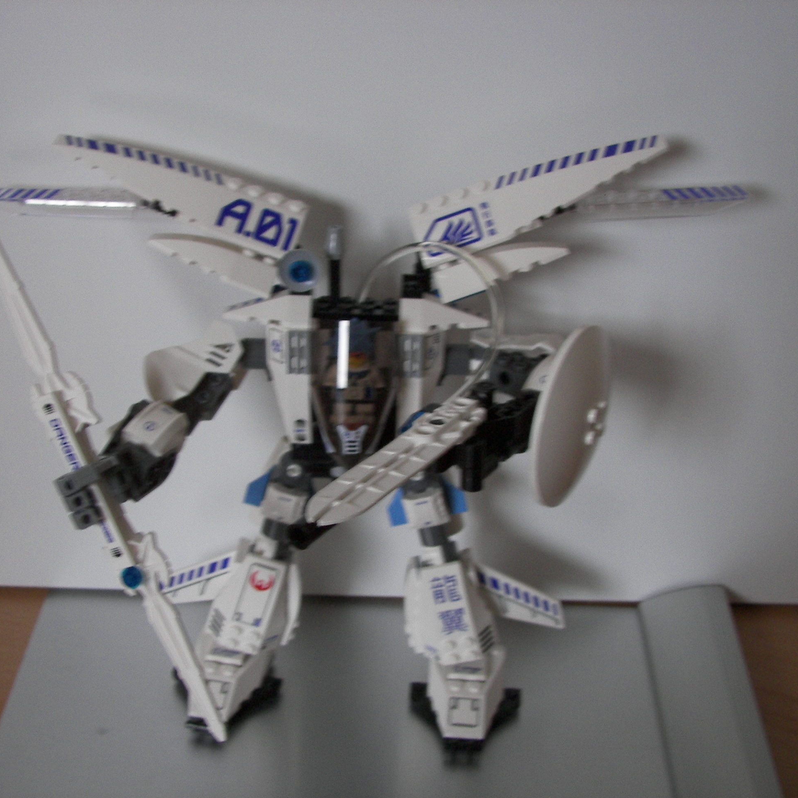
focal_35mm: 52
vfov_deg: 32.8
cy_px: 399
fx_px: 1356
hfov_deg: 32.8
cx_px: 361
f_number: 2.8
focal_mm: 7.3
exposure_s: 1/13
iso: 100
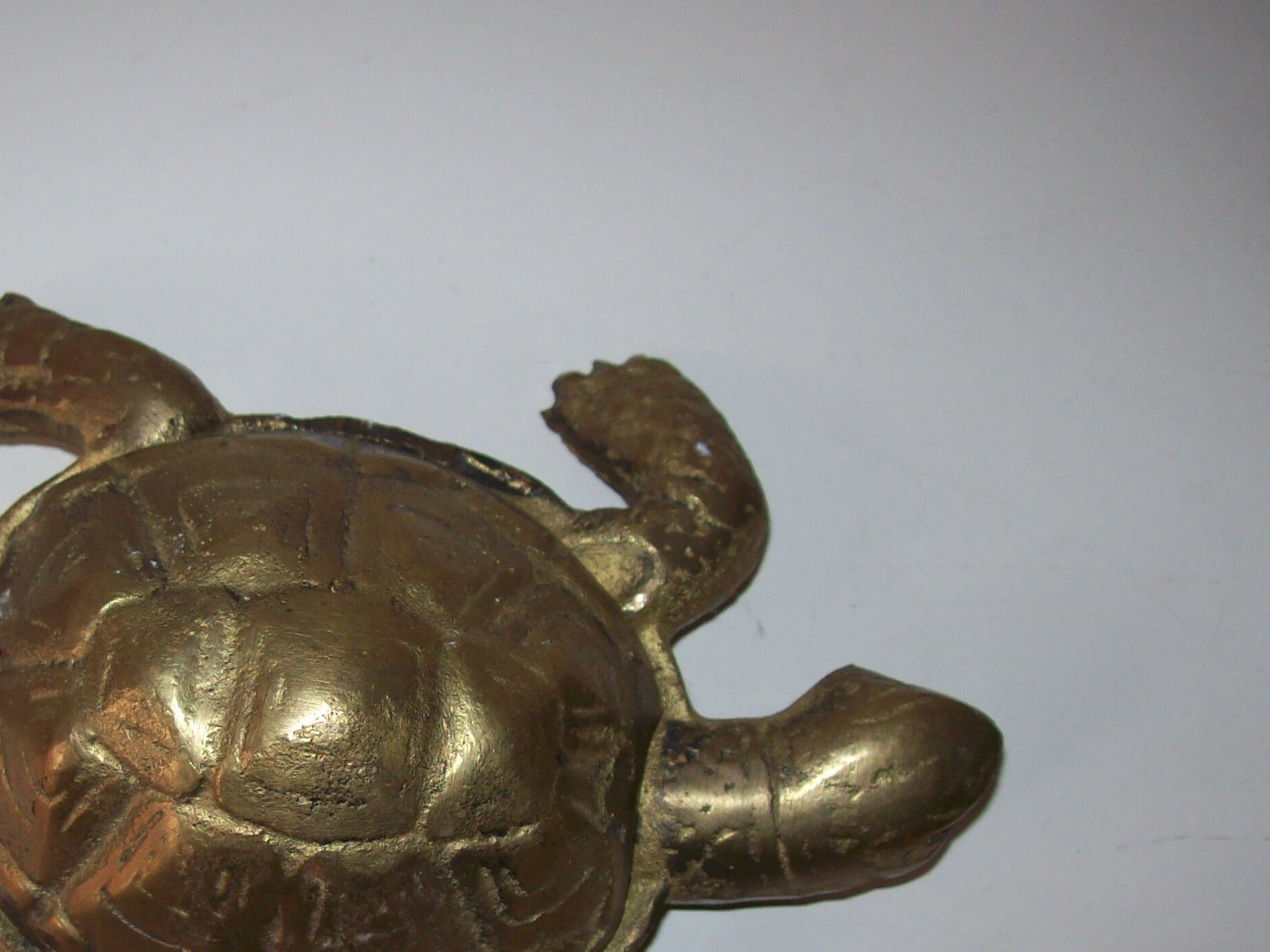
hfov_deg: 34.2
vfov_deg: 26.3
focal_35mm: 55
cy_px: 689
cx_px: 324
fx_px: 2017
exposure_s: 1/64
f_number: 2.7
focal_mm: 6
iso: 80
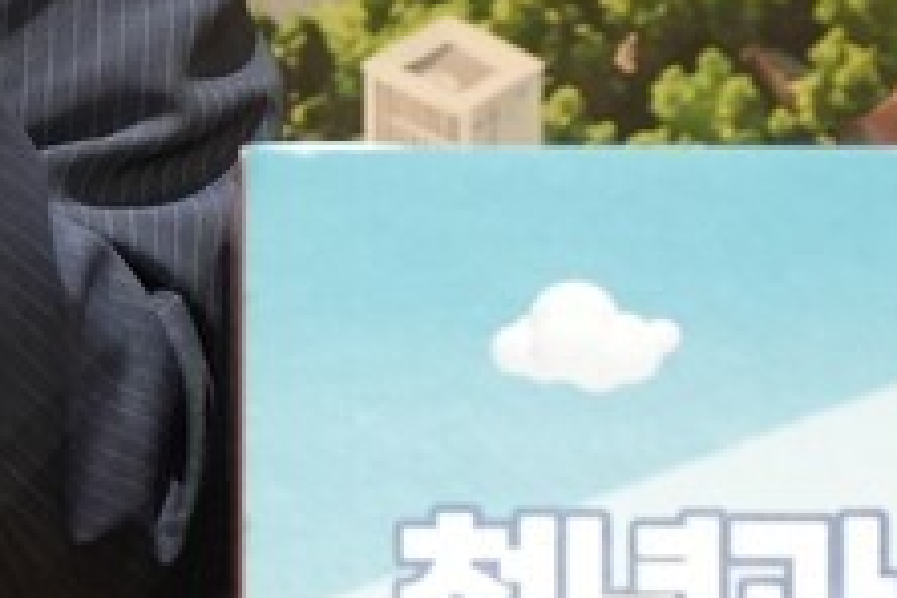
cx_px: -792
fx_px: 15073
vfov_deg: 2.3
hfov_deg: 3.4
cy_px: -317
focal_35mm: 605
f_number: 5
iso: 1600
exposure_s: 1/125
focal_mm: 105
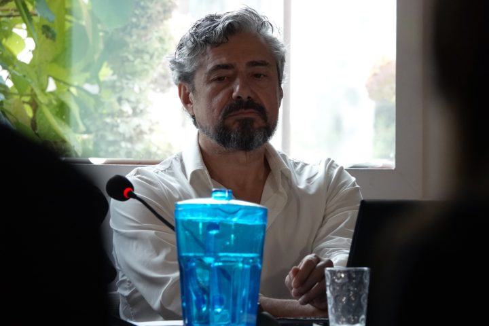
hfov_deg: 8.0
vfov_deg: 5.4
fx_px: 3477
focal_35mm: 256
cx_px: 244
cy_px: 163
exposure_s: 1/250
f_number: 4
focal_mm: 93.9
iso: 1600
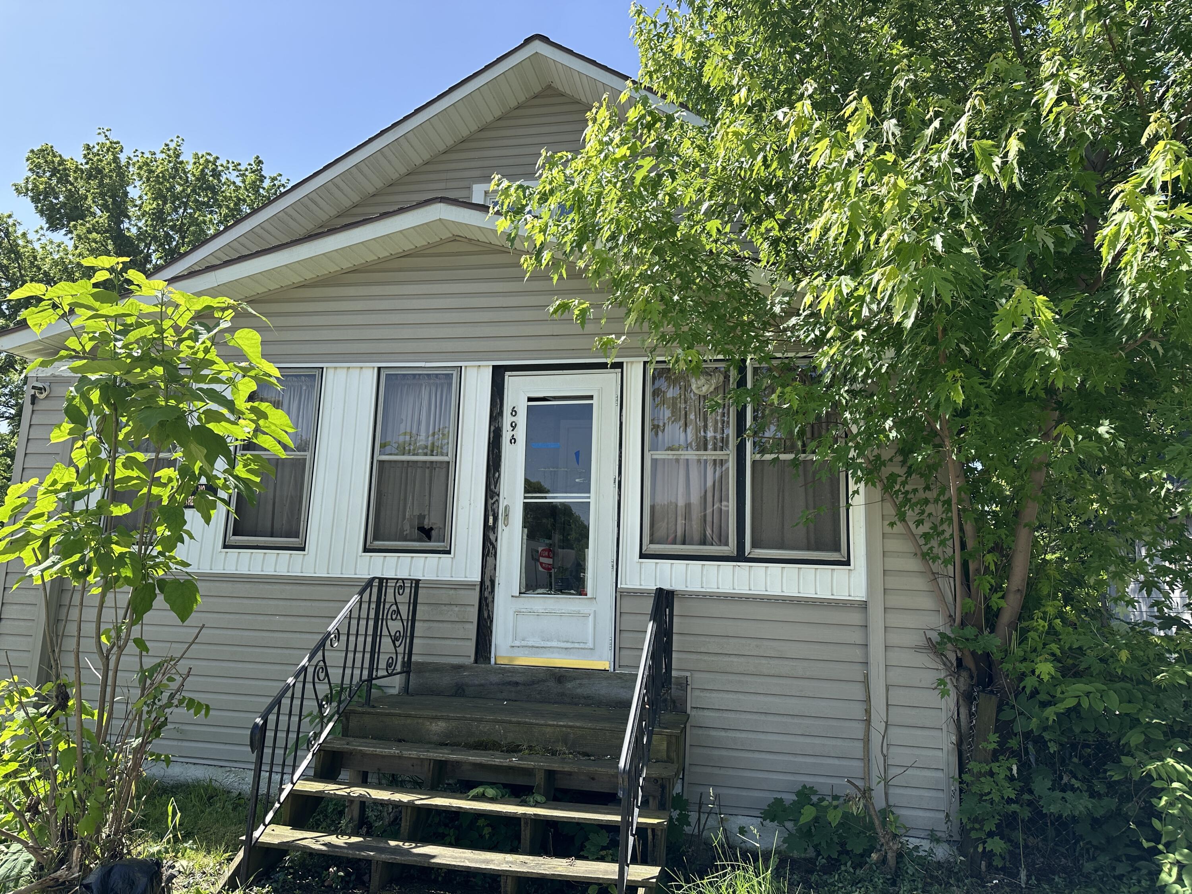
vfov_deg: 56.8
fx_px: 826
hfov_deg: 71.6
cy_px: 447
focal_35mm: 24
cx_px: 596
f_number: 1.78
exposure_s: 1/1639
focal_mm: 6.86
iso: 80
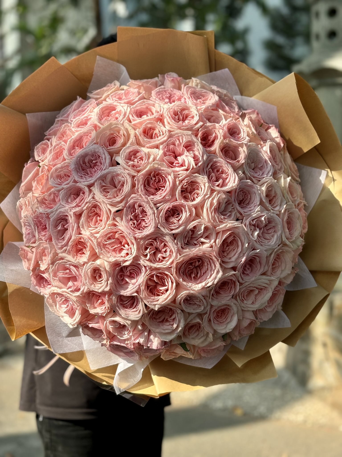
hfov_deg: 28.0
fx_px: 685
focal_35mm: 52
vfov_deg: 36.8
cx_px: 171
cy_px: 228
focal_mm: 5.96
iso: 32
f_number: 1.6
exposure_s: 1/1007
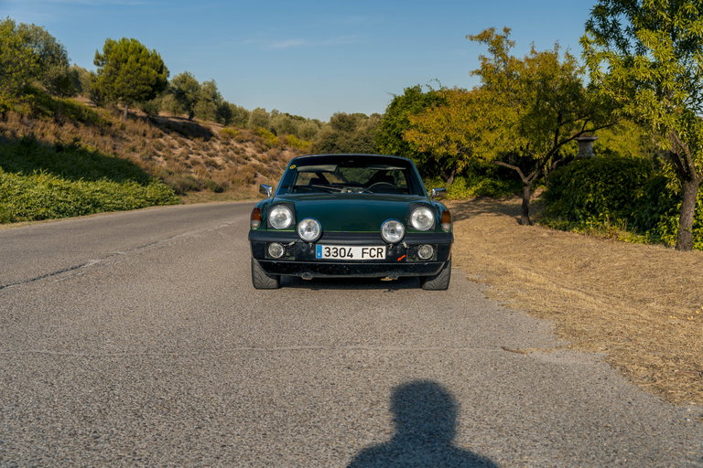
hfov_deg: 51.0
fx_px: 736
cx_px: 352
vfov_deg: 35.3
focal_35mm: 38
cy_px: 234
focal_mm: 37.7
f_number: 5
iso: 100
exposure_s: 1/400
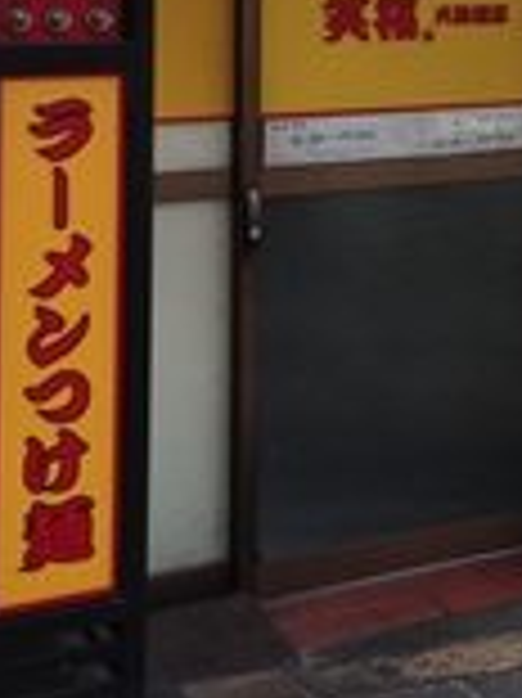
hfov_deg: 17.1
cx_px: 477
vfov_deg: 22.4
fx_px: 1711
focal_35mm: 85
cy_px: 41
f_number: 2.4
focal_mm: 4.12
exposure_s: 1/145
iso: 50
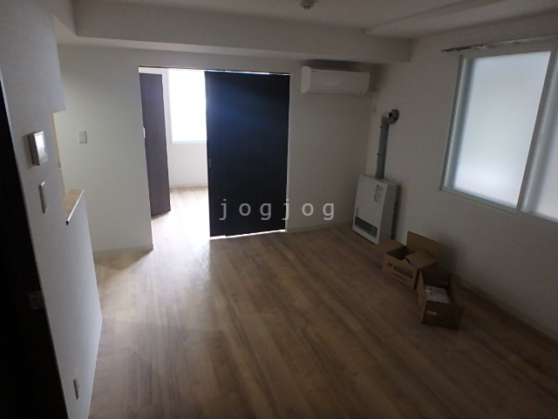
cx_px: 279
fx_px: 339
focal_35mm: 21
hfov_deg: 79.0
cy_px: 210
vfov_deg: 63.4
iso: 640
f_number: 3.5
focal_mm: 3.7
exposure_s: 1/30
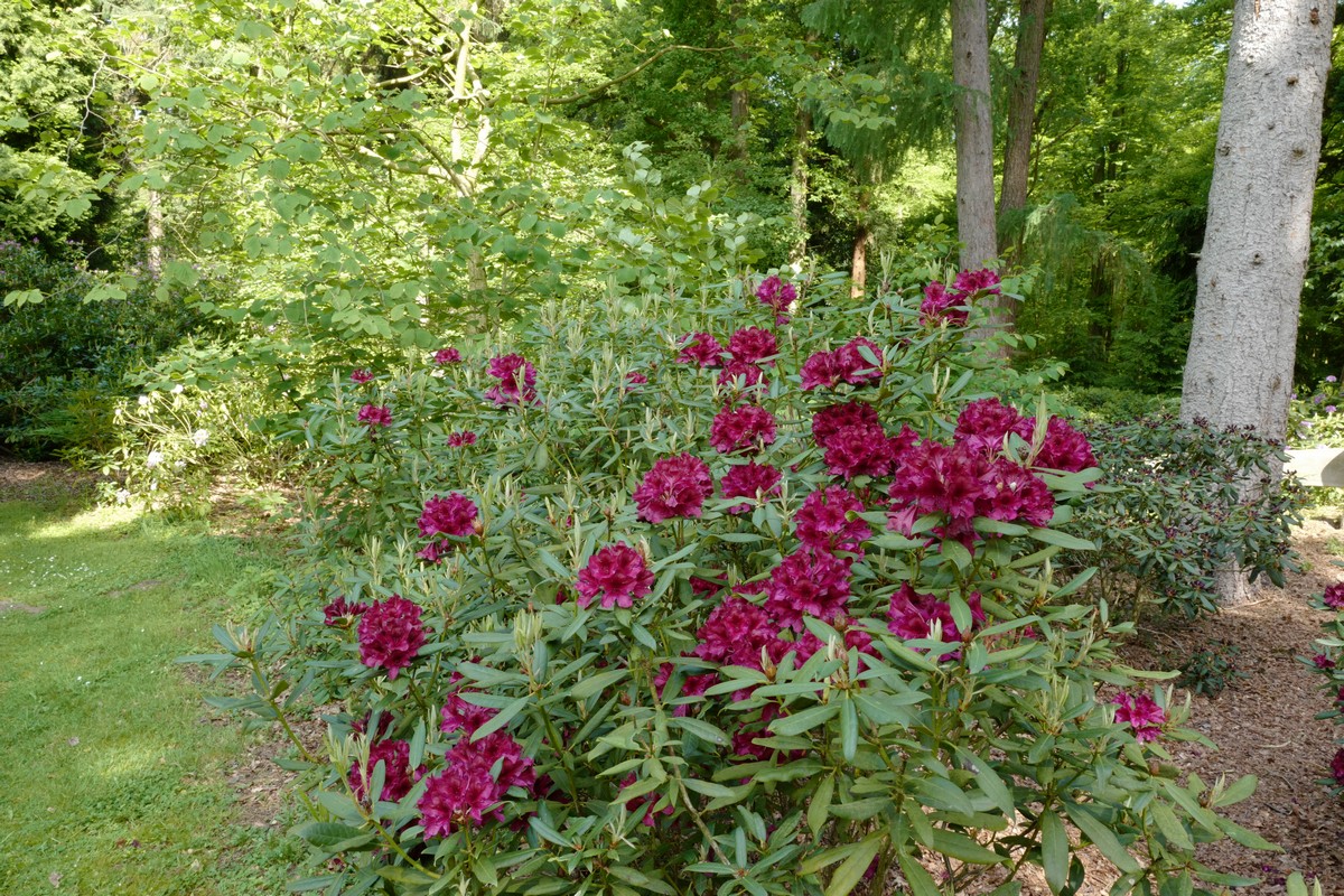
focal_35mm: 28
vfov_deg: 46.4
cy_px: 448
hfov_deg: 65.5
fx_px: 1045
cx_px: 672
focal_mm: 28
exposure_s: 1/60
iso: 1600
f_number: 16
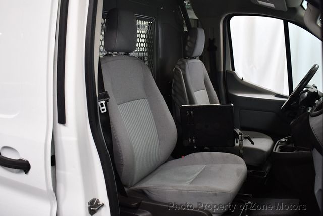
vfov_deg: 36.9
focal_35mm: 36
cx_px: 162
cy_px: 108
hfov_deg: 53.1
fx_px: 323
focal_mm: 18
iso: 1400
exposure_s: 1/125
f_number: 3.5
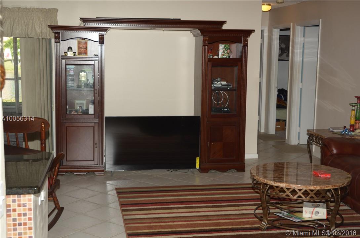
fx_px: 509
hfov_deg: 39.0
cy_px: 119
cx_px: 180
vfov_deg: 26.4
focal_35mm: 51
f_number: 5.6
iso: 125
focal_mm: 34
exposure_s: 1/60
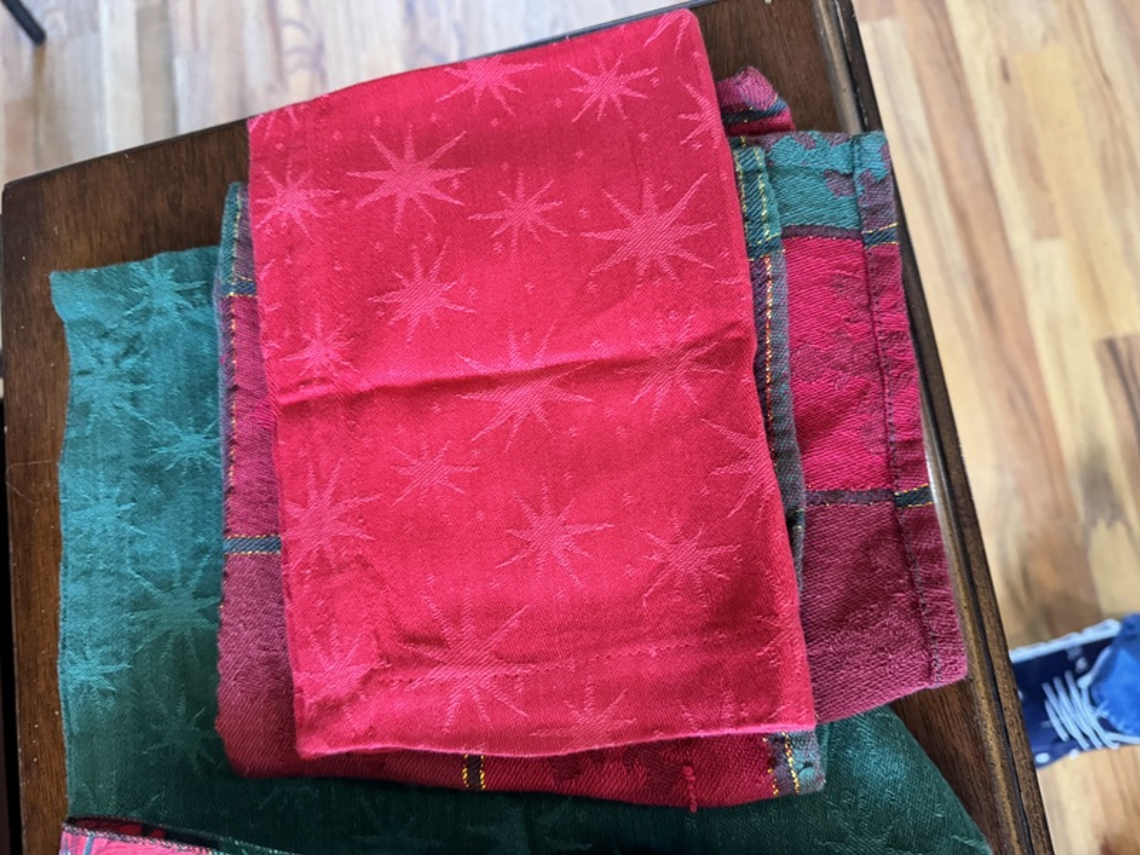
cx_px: 570
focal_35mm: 24
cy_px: 428
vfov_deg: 56.8
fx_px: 790
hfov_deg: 71.6
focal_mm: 6.76
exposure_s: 1/60
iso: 640
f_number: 1.78
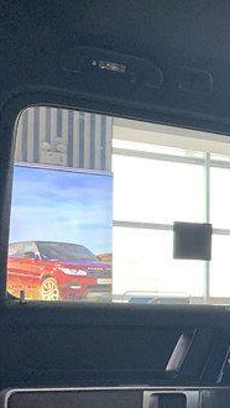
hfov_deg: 16.4
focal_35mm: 60
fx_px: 650
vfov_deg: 34.2
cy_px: 305
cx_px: 429
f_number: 1.8
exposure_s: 1/25
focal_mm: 4.25
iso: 400
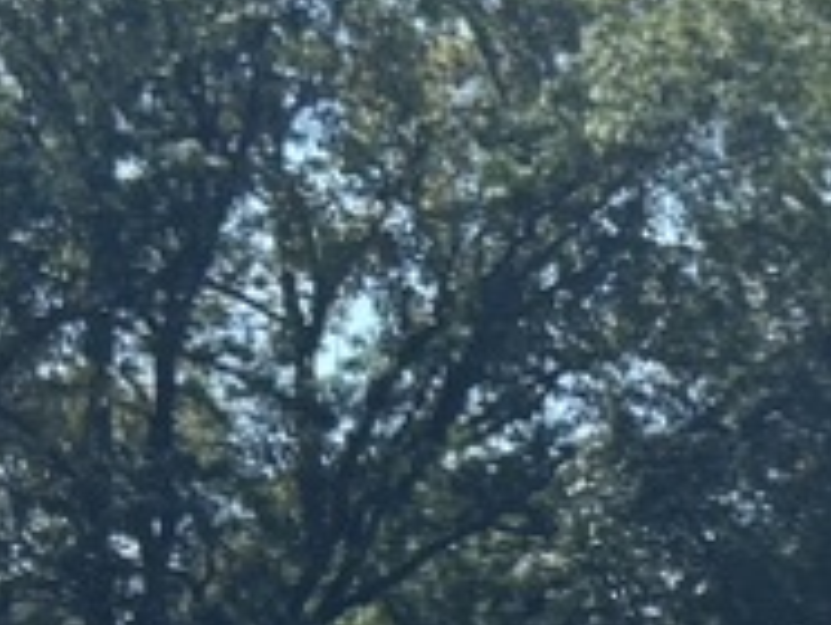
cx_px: 1769
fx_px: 3437
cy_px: 1098
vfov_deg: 9.9
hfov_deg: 12.0
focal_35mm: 143
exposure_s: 1/3356
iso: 50
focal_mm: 5.7
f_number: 1.5
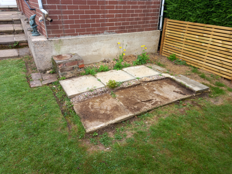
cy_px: 87
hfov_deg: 69.4
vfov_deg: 54.9
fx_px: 168
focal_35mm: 25
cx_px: 116
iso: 25
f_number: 2
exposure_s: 1/60
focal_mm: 4.6
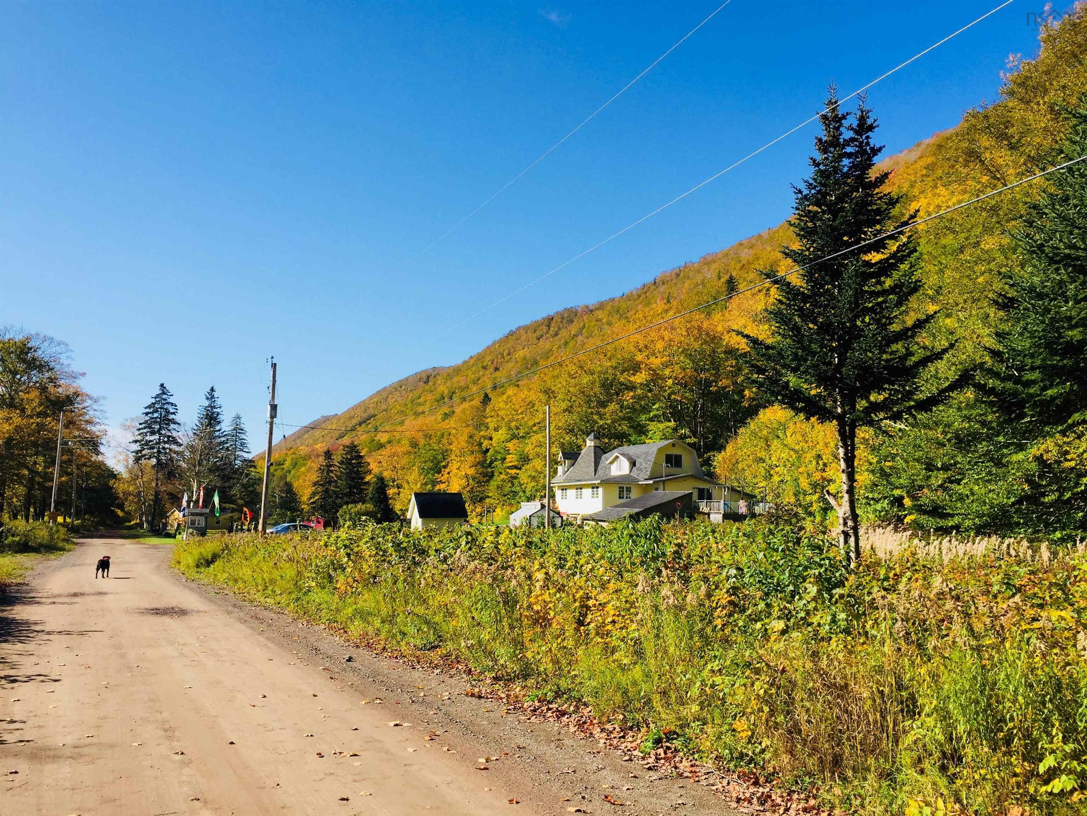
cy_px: 408
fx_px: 911
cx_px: 544
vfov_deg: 48.2
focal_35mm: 29
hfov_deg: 61.7
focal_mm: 4.15
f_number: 2.2
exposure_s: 1/1464
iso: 32
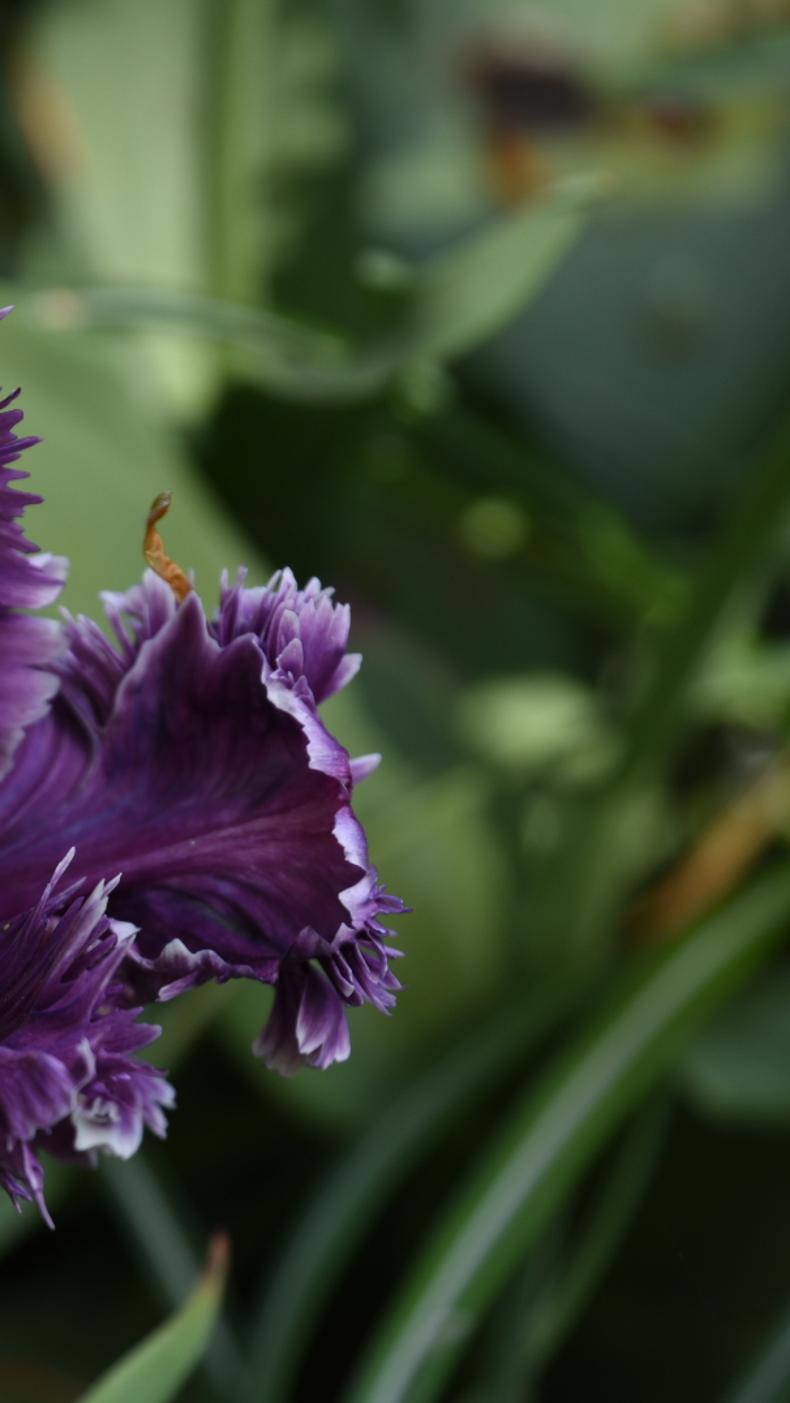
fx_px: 14669
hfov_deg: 3.1
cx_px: -133
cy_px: 701
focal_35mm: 394
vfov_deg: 5.5
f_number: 6.3
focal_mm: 250
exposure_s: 1/160
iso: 200
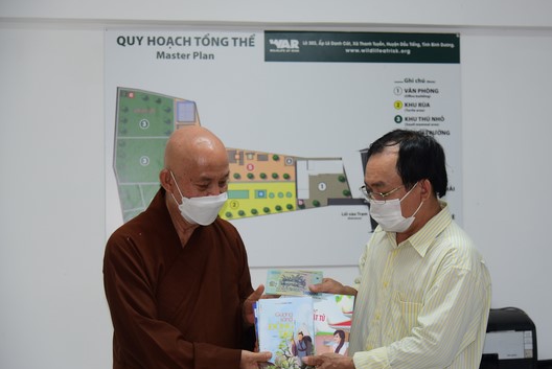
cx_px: 339
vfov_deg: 17.1
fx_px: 1228
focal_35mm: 80
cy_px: 191
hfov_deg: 25.3
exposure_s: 1/125
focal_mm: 65
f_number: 4
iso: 500
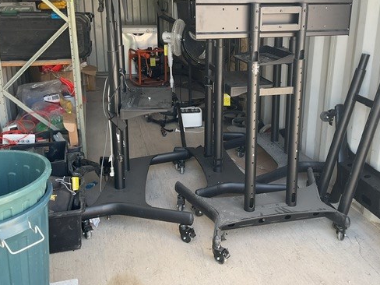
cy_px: 105
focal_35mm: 38
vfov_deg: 37.5
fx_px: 417
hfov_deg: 48.8
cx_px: 220
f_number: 1.8
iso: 25
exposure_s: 1/120
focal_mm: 3
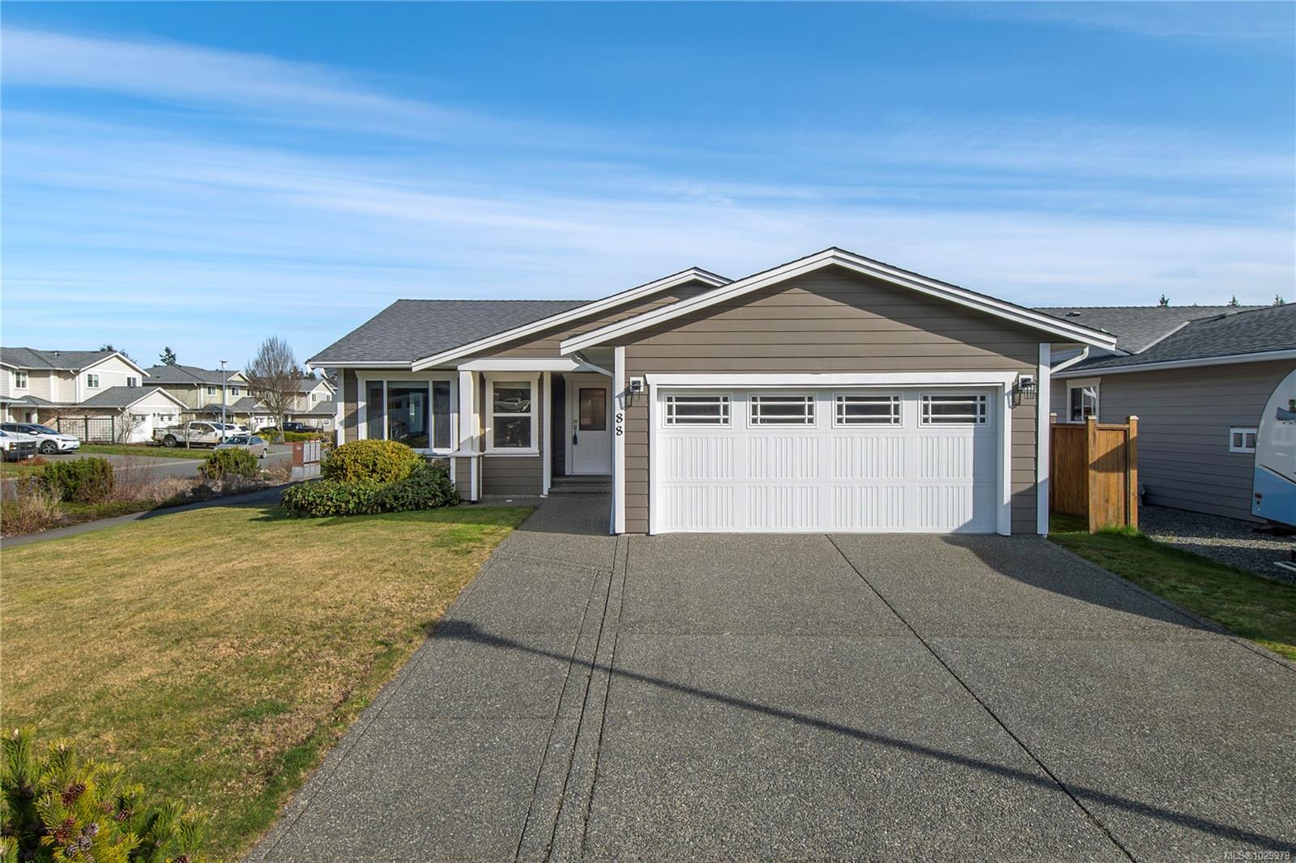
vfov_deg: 59.5
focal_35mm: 21
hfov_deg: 81.2
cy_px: 432
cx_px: 648
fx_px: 756
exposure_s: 1/1250
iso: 250
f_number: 8
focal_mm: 14
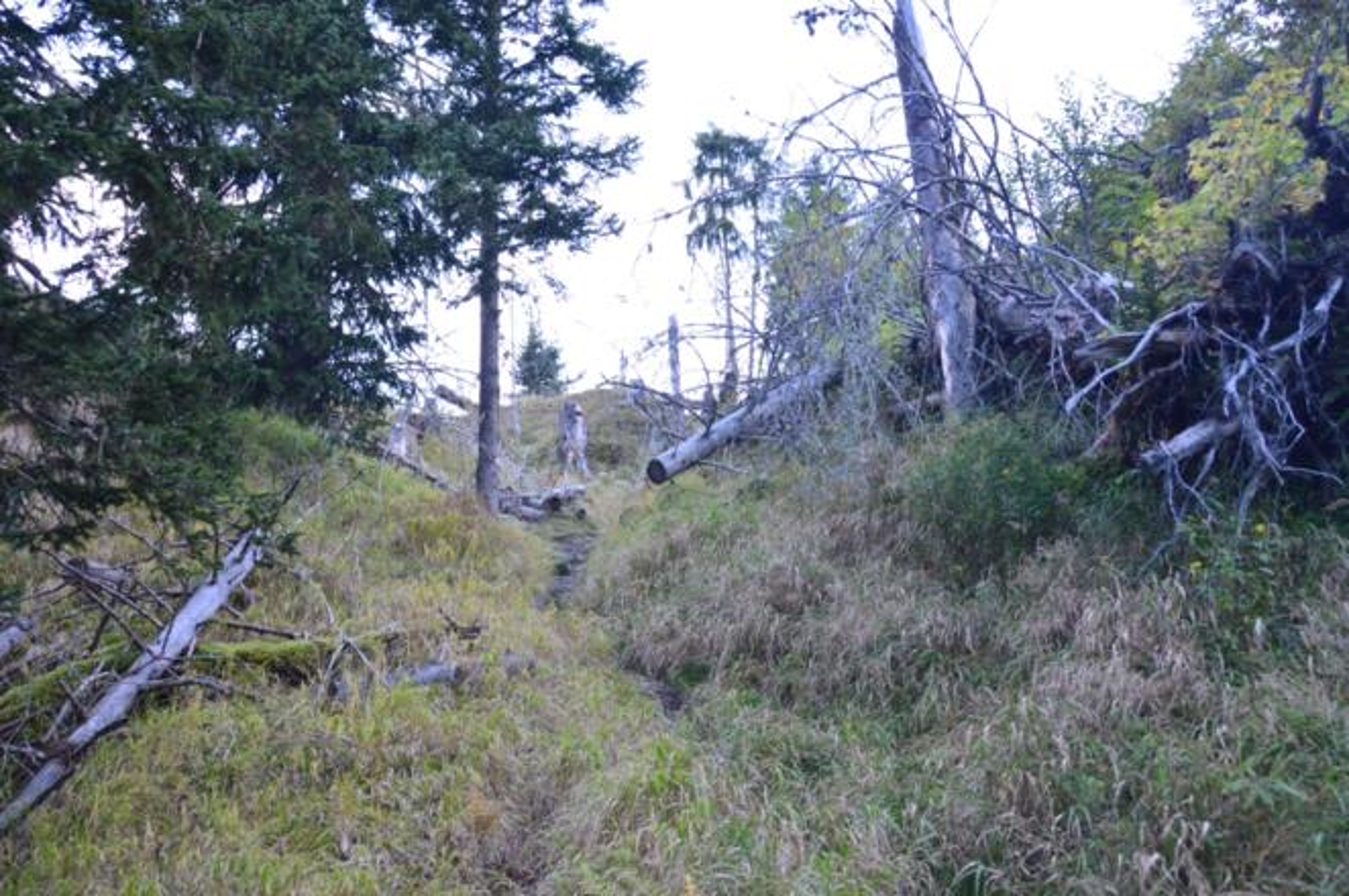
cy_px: 448
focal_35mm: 30
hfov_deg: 62.0
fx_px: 1123
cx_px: 674
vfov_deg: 43.5
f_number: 7.1
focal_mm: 20
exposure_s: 1/40
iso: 400
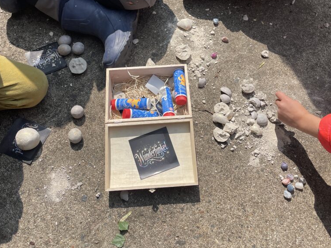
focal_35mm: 35
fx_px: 335
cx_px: 164
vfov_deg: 40.1
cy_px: 77
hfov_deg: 52.6
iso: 32
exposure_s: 1/2353
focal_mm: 4.2
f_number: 1.6
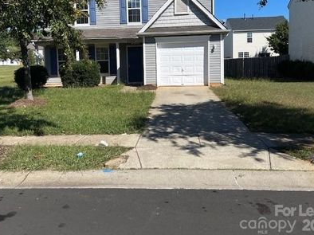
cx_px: 151
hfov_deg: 55.4
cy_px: 92
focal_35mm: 33
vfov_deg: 42.7
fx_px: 299
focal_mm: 5.1
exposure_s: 1/6579
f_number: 1.6
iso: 32
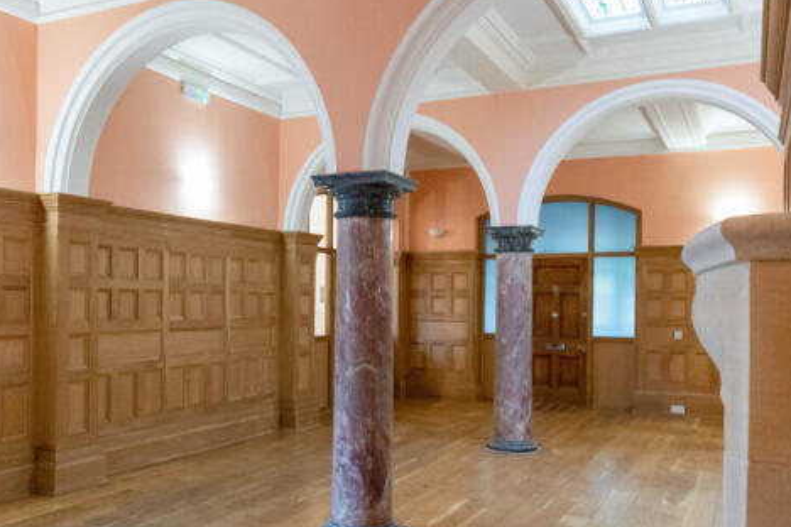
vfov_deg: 37.1
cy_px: 305
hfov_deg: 53.4
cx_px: 356
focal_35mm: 36
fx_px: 784
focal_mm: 17
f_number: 10
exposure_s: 1/6
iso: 3200
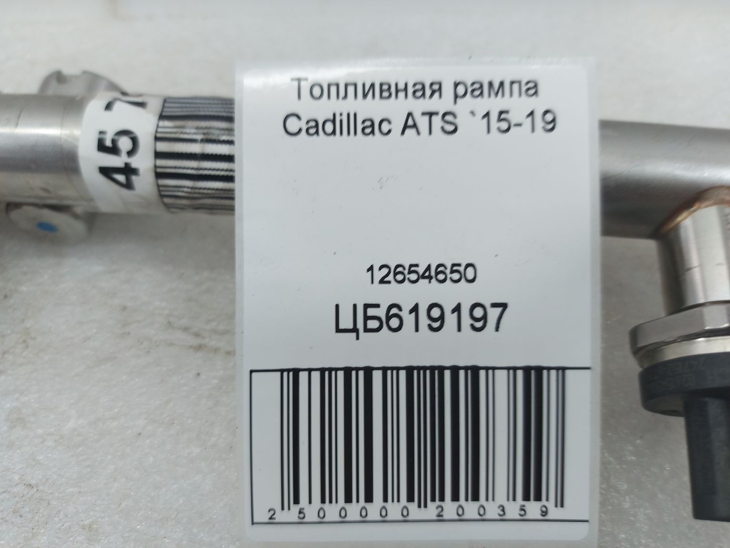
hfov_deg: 71.6
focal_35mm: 24
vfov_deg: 56.8
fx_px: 506
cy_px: 274
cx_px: 365
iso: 32
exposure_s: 1/50
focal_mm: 5.23
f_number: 1.8
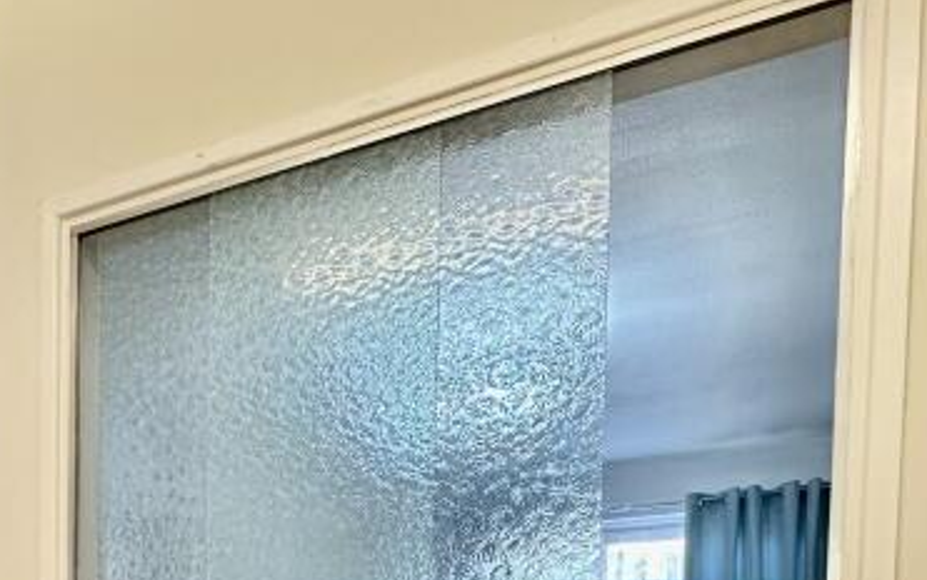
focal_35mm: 41
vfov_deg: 26.1
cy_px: 778
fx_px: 1036
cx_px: 92
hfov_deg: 44.0
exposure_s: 1/100
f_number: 2.2
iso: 160
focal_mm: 2.22
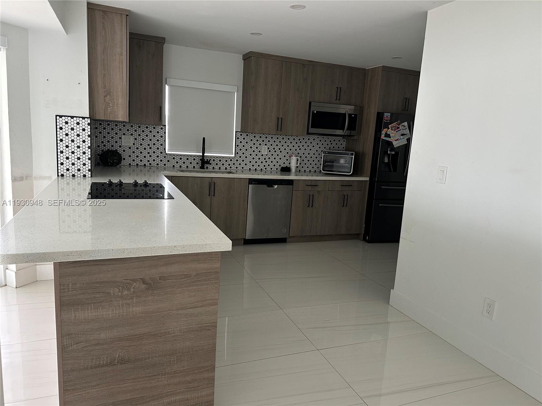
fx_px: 376
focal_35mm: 24
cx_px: 271
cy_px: 203
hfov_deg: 71.6
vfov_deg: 56.8
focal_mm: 6.86
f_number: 1.78
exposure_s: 1/63
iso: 250
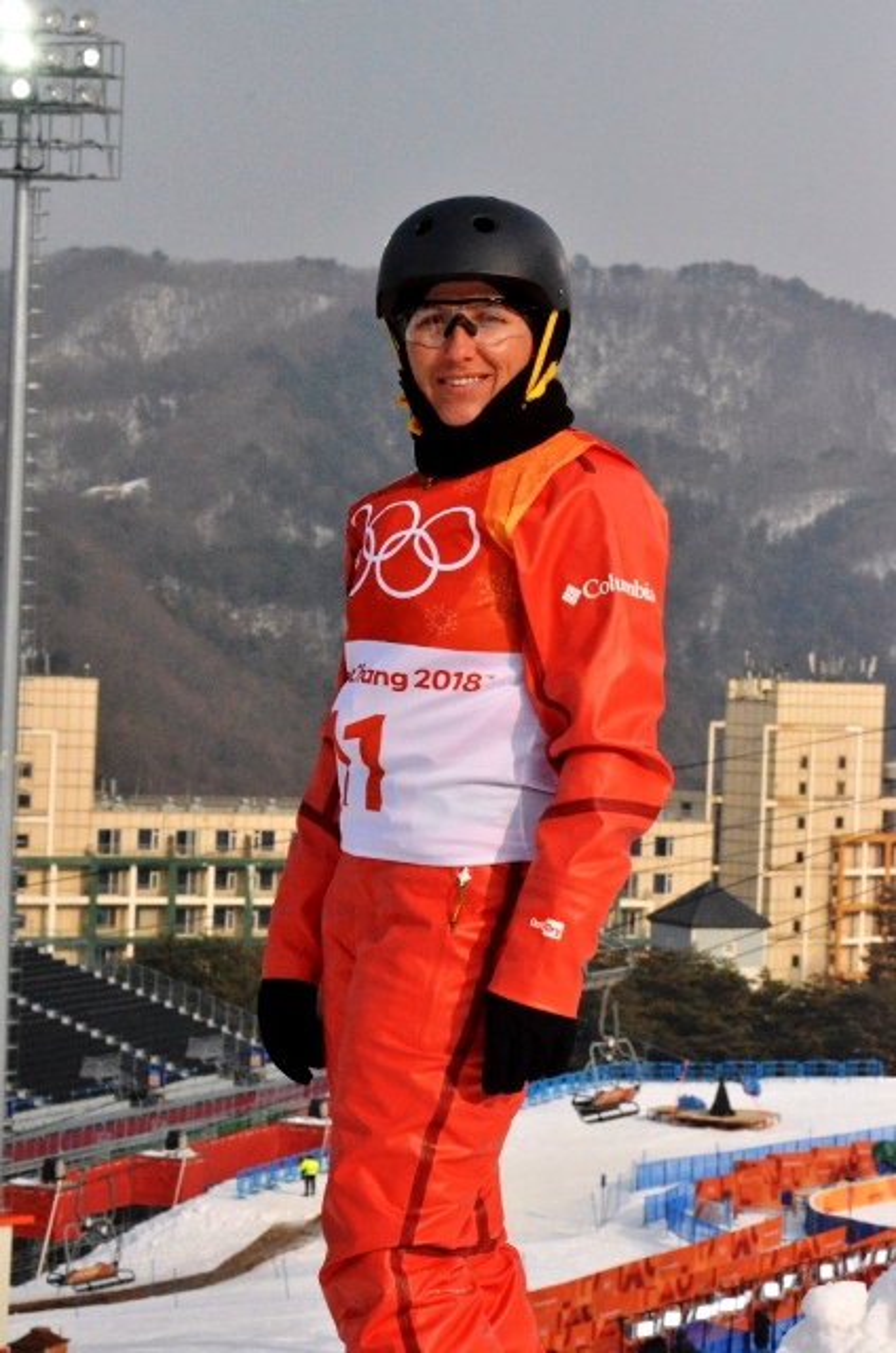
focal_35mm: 105
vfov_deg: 19.5
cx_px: 448
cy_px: 676
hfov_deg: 13.0
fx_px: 3937
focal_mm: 70
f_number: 14
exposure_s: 1/8000
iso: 6400
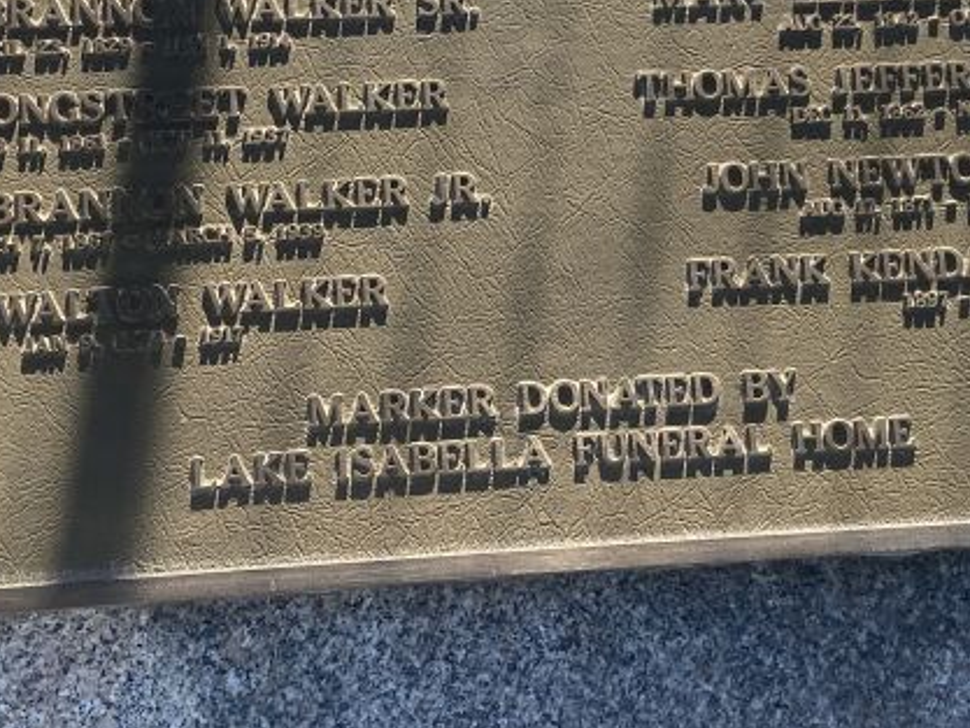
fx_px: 2018
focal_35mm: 72
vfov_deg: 20.3
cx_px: 455
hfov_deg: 27.0
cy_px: 181
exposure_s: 1/1147
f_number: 1.8
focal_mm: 4.25
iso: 32
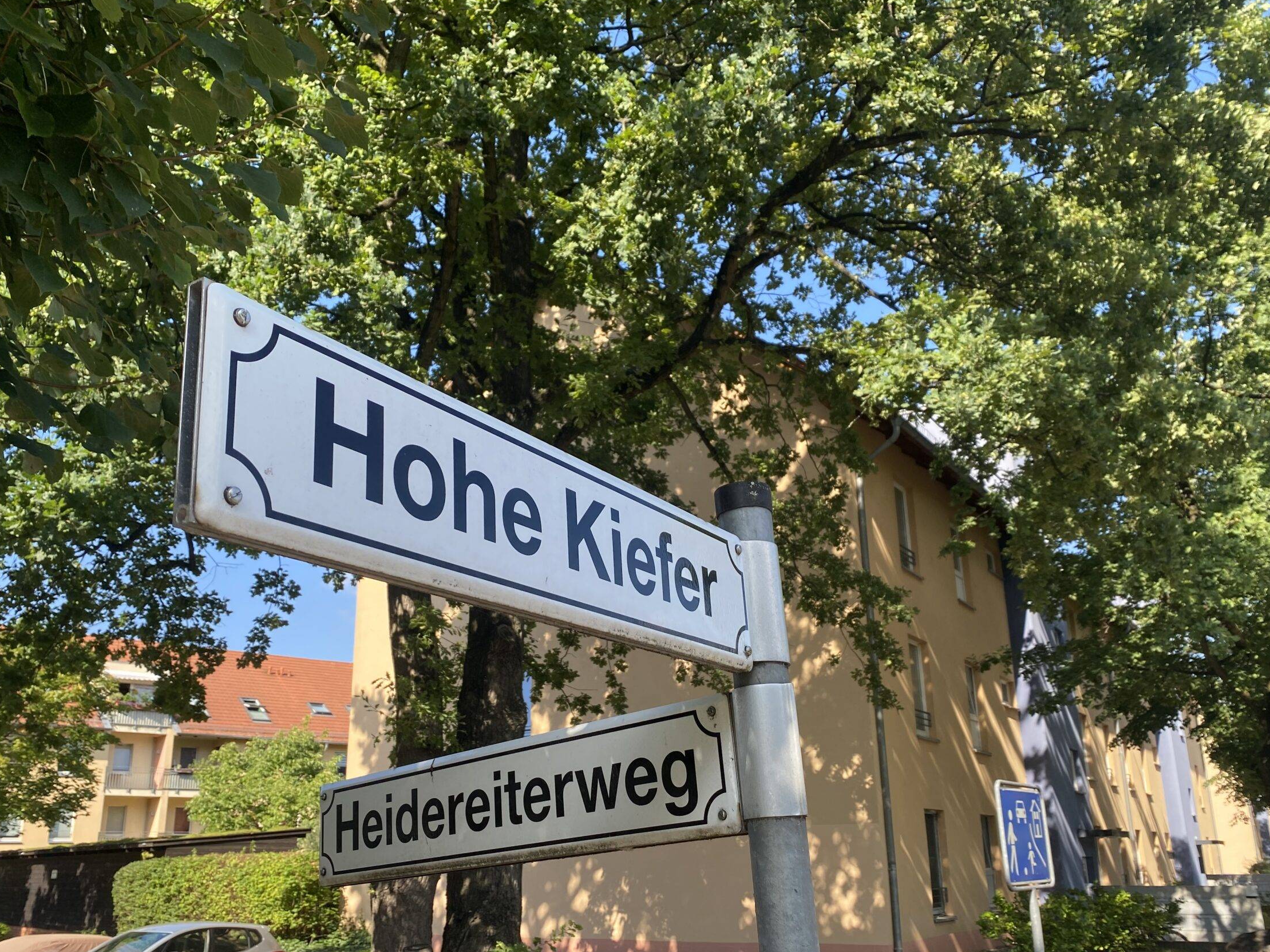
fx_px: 1101
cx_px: 615
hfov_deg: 60.0
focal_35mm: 30
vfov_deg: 46.7
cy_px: 543
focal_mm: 4.25
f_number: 1.8
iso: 32
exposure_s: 1/728
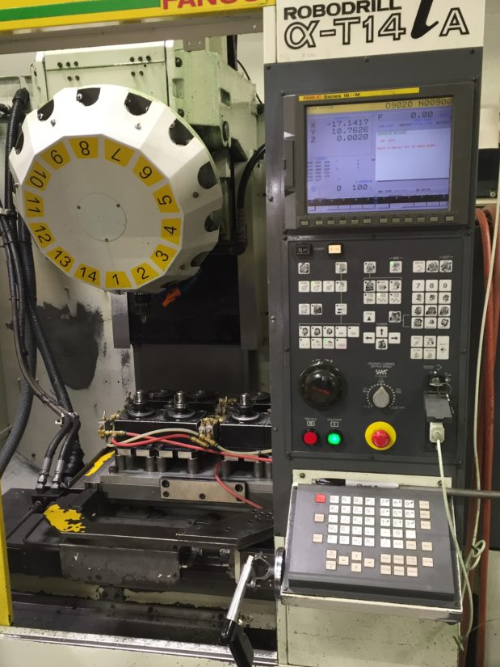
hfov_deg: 39.6
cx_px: 221
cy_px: 349
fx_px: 693
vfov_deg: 51.3
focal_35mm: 36
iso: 64
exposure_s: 1/30
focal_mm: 4.15
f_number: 2.2
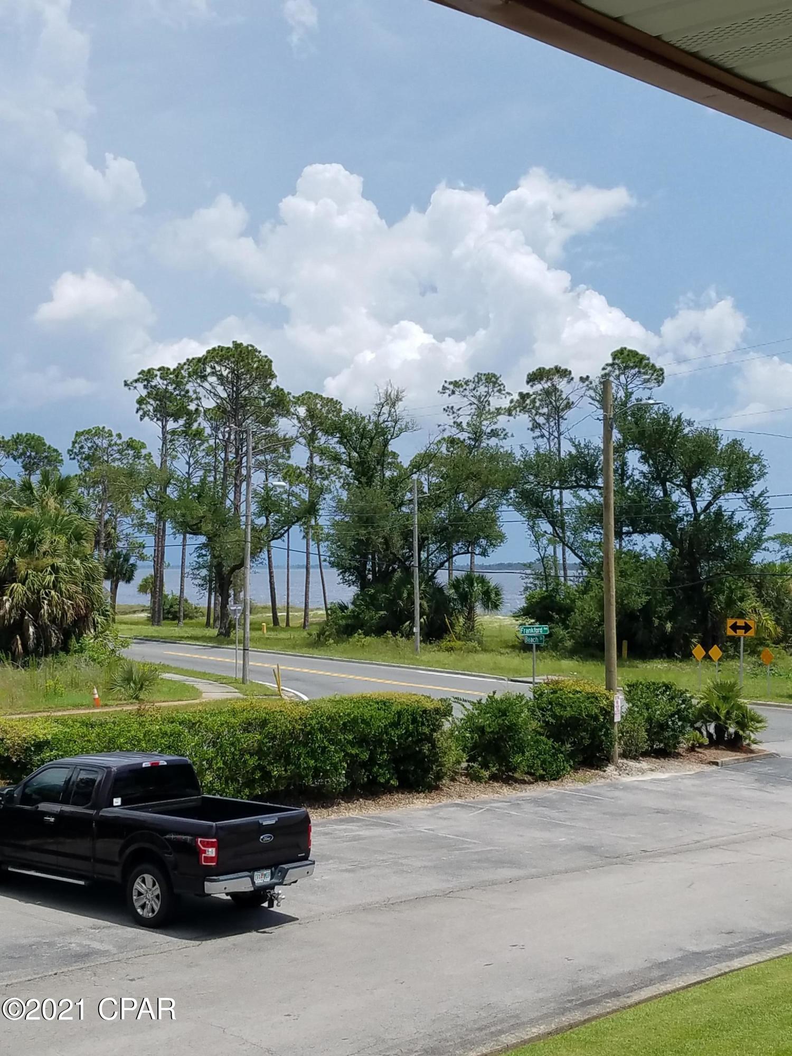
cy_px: 528
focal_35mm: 26
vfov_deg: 67.3
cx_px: 396
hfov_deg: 53.1
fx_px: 793
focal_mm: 4.2
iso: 50
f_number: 1.7
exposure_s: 1/4208
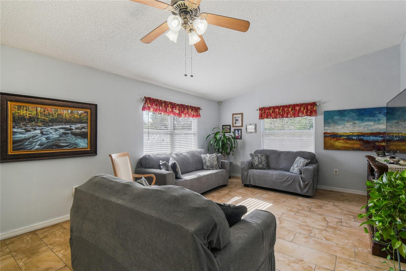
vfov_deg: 73.7
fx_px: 180
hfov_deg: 96.7
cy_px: 136
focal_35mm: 16
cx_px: 203
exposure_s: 1/5
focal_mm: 11
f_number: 7.1
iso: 100
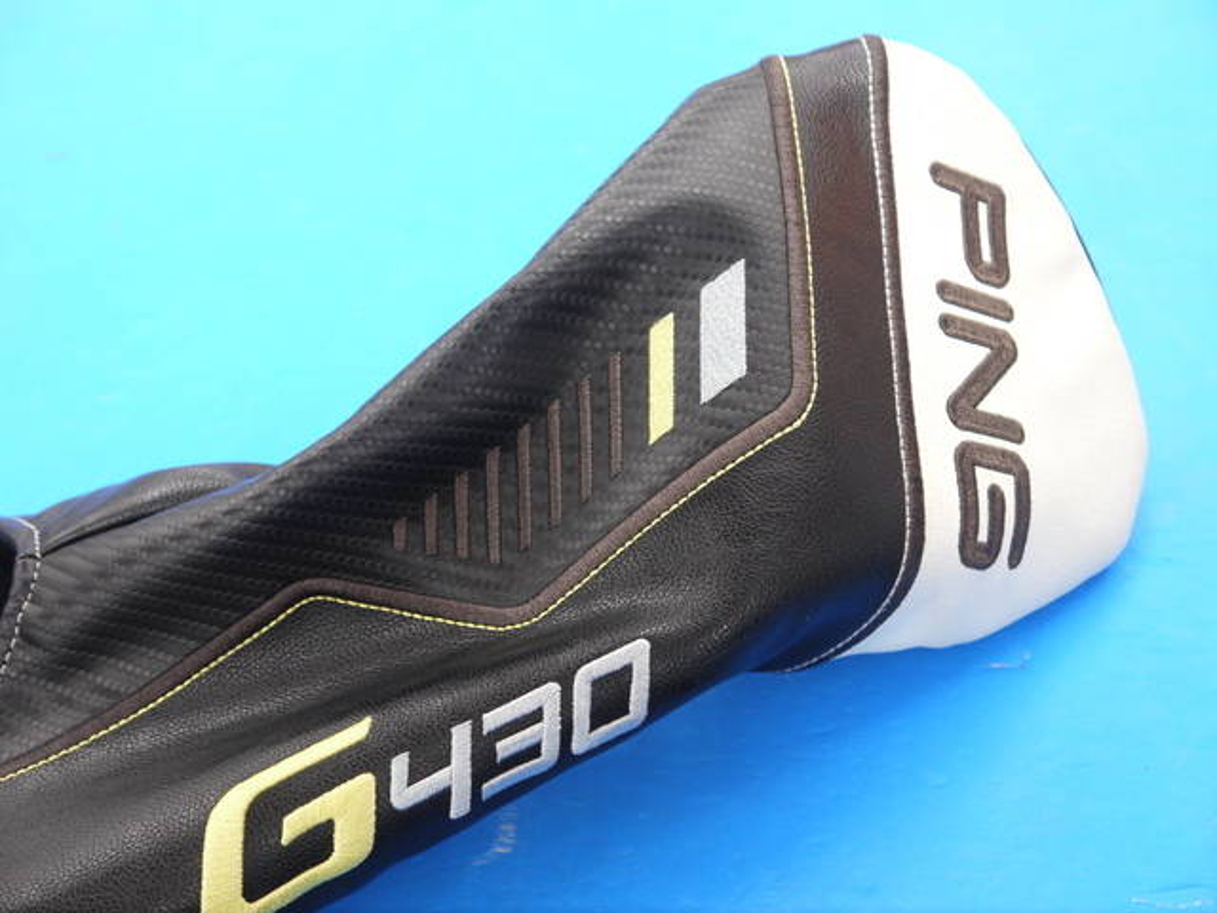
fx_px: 2039
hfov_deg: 33.2
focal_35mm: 58
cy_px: 456
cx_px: 608
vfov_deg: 25.2
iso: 640
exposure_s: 1/60
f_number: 4.9
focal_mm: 29
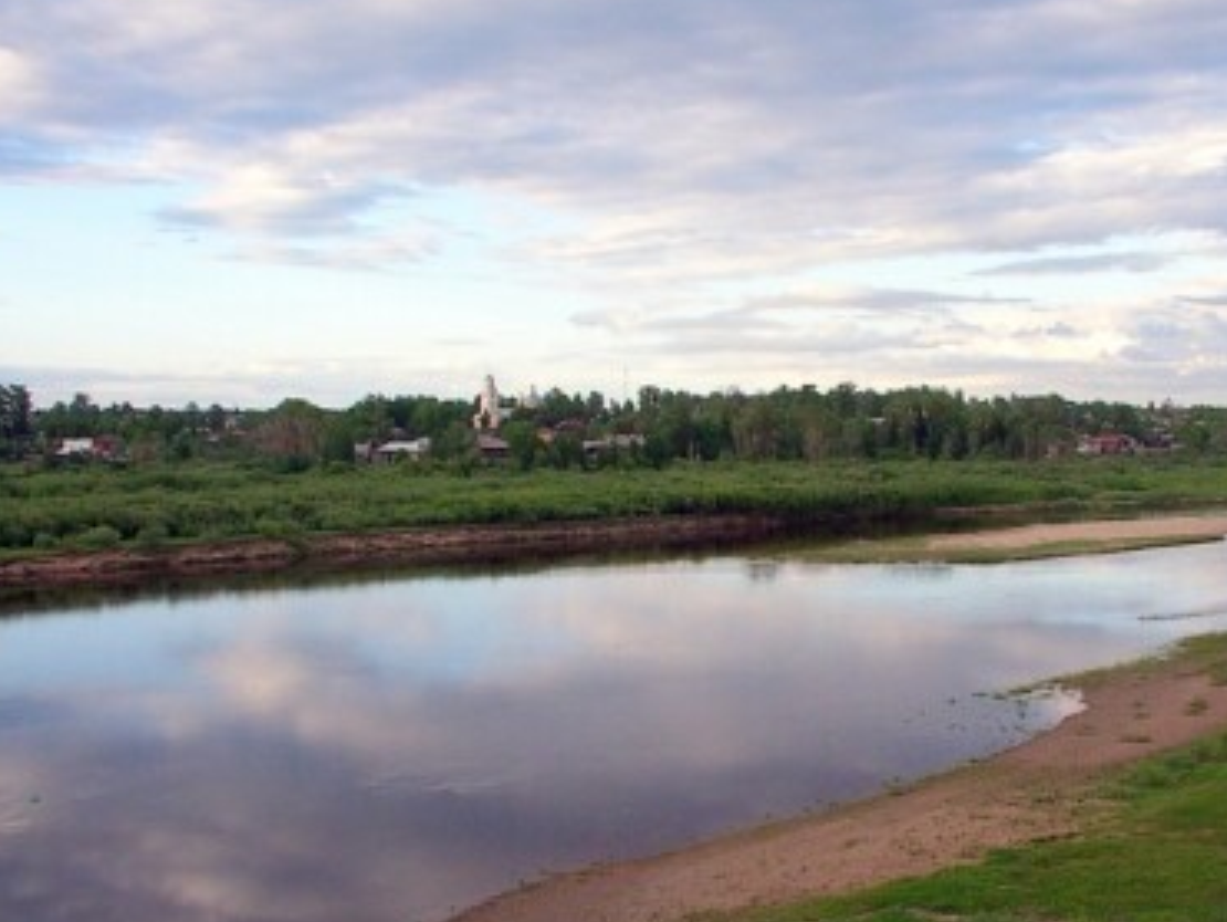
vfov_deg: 32.2
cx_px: 716
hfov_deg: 41.9
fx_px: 1596
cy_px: 511
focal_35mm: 45
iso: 100
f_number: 5.6
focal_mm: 5.8
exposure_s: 1/125
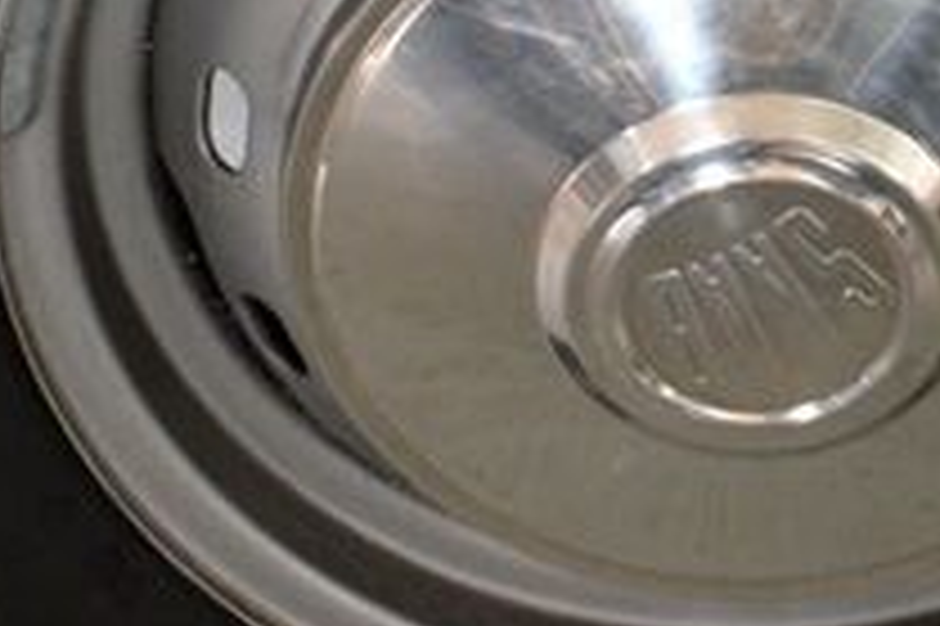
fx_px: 4070
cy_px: 5
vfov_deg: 8.7
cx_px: 801
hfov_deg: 13.1
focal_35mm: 156
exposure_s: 1/20
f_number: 5
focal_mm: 34
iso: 3200
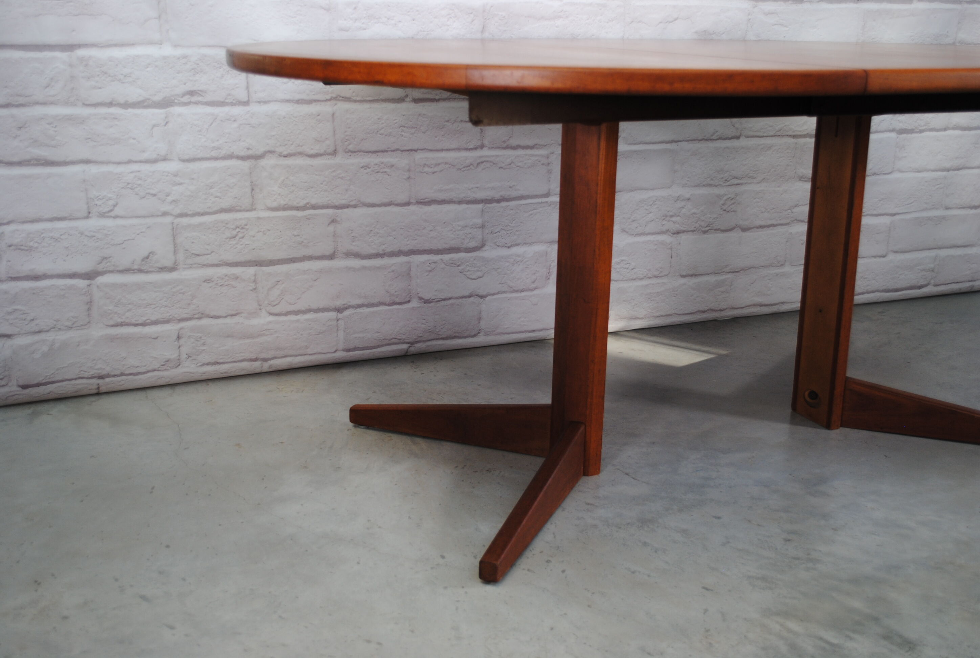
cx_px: 490
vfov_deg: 34.4
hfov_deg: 49.5
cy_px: 329
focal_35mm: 39
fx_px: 1064
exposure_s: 1/80
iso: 200
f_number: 4.2
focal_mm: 26
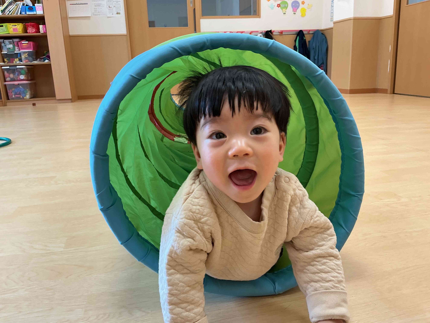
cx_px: 215
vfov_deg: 48.2
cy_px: 162
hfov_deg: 61.7
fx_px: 360
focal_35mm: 29
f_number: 1.8
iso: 50
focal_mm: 3
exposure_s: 1/120
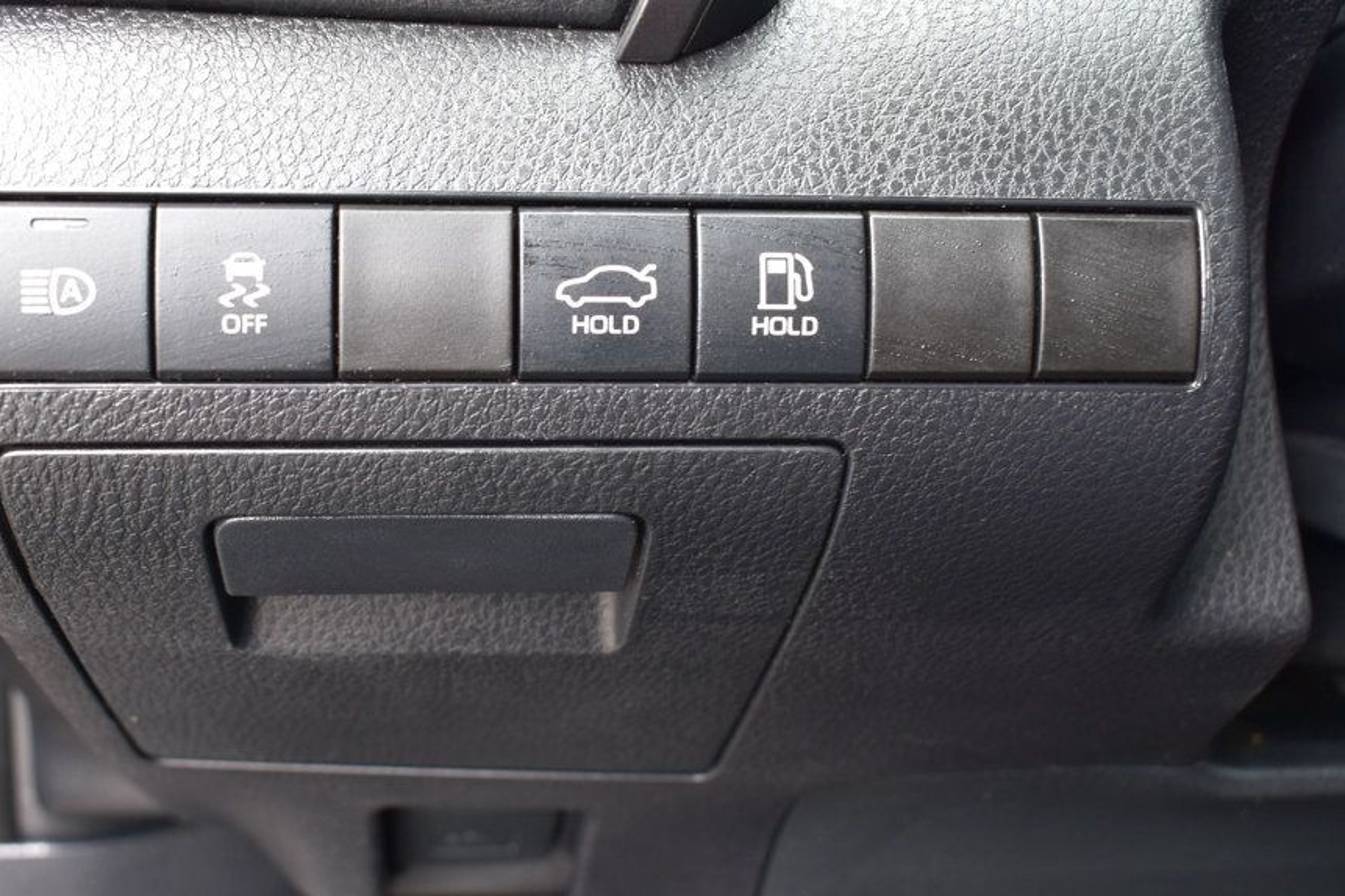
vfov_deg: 30.1
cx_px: 597
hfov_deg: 43.9
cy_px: 432
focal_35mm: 45
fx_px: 1666
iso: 400
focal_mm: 25
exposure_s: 1/20
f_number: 6.3
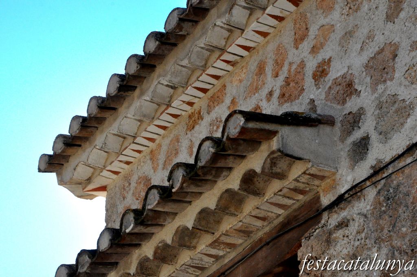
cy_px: 138
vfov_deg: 14.7
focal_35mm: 93
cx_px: 208
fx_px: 1076
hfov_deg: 21.9
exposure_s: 1/800
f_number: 14
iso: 2000
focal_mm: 62
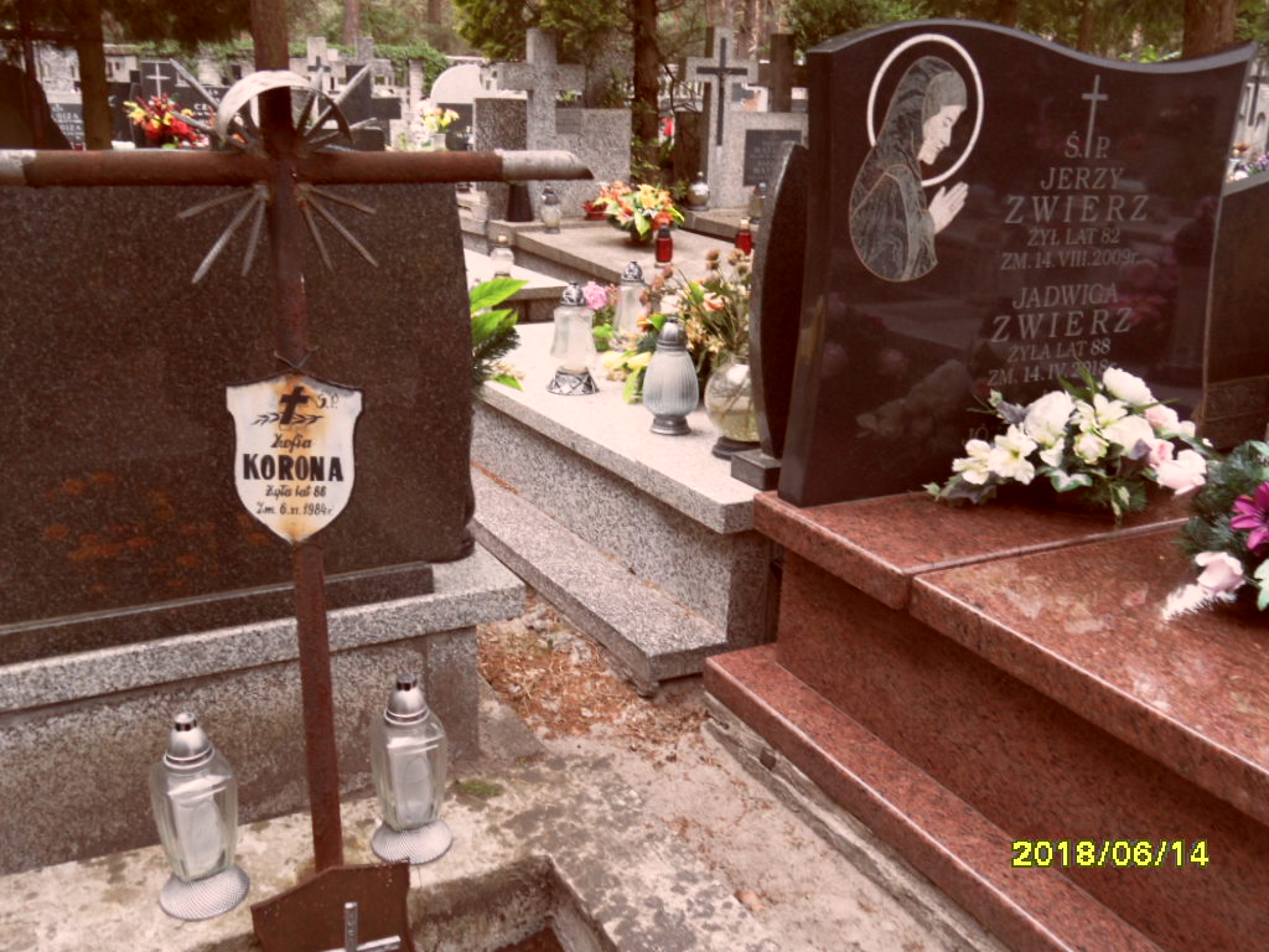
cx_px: 634
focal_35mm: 32
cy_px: 476
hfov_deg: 56.8
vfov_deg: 44.2
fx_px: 1173
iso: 100
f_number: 3.4
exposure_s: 1/45
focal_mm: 5.3
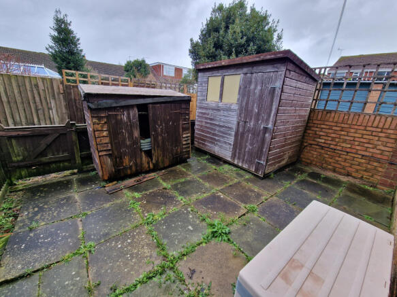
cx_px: 198
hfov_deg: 106.2
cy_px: 148
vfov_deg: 89.9
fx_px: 149
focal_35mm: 13
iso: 50
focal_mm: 2.2
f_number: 2.2
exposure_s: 1/100
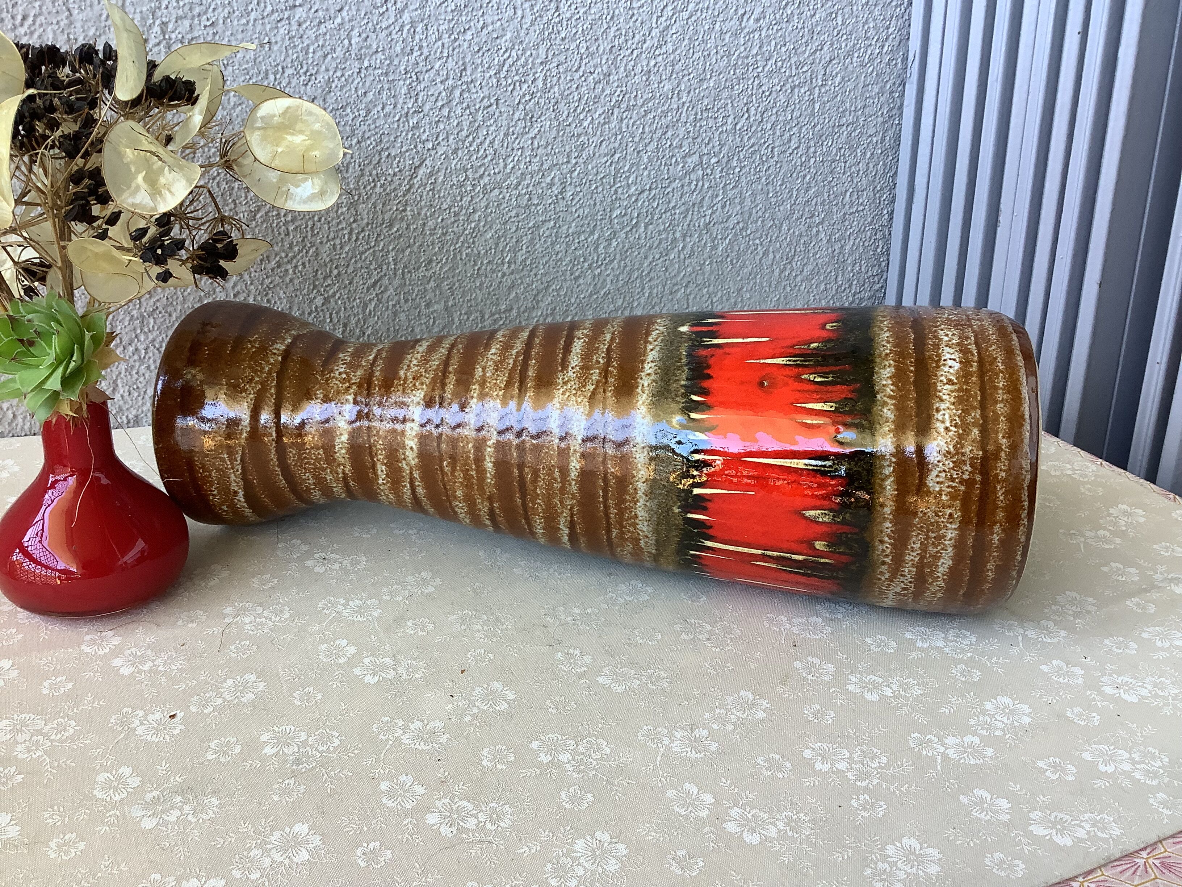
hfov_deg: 58.4
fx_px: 1059
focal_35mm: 31
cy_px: 444
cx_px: 591
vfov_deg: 45.4
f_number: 2.4
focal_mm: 3.3
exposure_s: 1/50
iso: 64
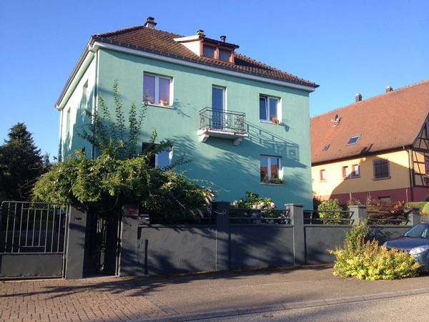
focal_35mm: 35
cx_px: 214
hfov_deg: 52.6
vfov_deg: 40.7
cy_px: 161
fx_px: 434
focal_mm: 4.28
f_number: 2.4
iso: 50
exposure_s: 1/575
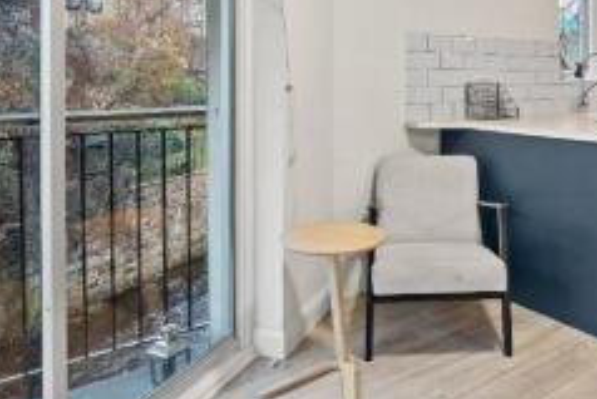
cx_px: 429
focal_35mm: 32
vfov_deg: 39.1
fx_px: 531
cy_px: 64
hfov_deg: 56.5
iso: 250
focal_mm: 16
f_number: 9
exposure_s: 1/1.25
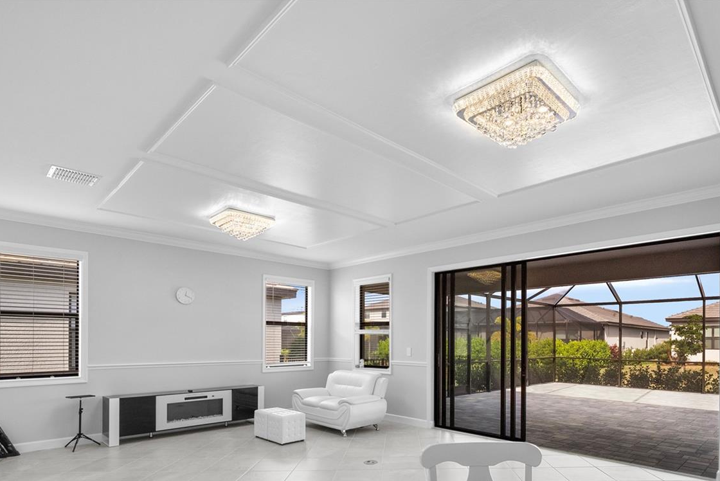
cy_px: 341
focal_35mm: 20
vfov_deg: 59.7
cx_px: 415
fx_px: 400
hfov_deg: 83.4
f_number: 9
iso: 640
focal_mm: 14
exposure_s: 1/400
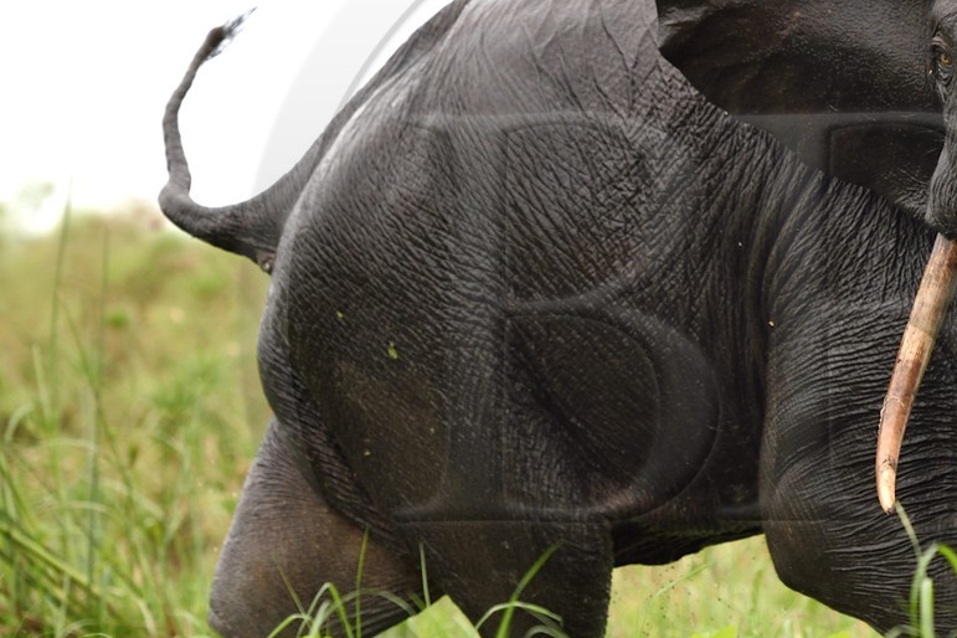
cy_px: 319
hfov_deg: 6.8
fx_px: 8001
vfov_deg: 4.6
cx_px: 745
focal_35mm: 301
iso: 800
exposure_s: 1/500
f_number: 4
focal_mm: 145
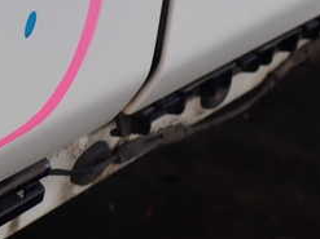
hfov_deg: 24.9
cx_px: -31
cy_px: 31
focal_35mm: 73
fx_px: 675
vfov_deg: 19.8
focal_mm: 5.4
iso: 100
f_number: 3.2
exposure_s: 1/250
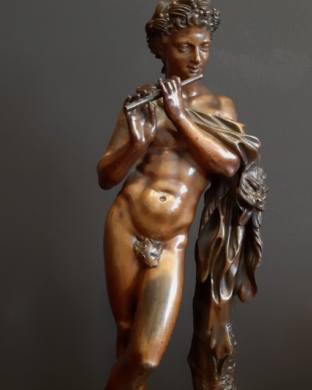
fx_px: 496
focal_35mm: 43
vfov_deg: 42.9
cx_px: 176
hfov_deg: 34.9
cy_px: 201
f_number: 1.7
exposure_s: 1/25
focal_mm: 3.93
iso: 400
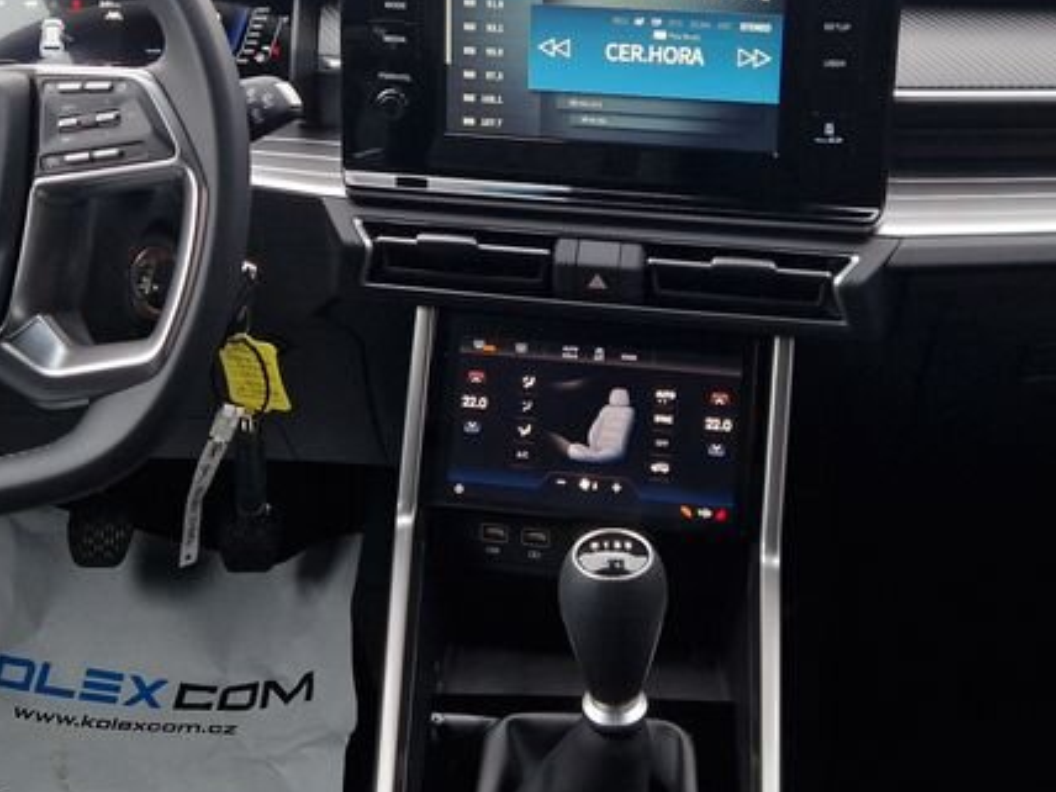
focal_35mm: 55
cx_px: 563
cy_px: 188
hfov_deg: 34.9
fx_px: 1678
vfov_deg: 26.2
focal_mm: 5.4
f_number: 1.8
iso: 160
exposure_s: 1/180
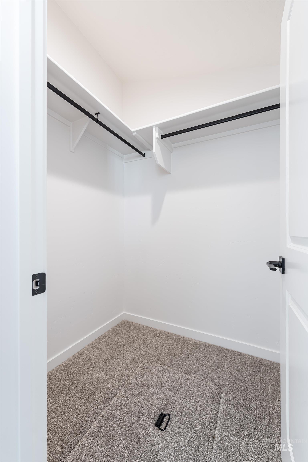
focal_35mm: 14
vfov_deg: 104.2
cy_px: 231
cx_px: 154
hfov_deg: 81.3
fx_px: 179
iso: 100
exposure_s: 1/5
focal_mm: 14
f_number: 4.5
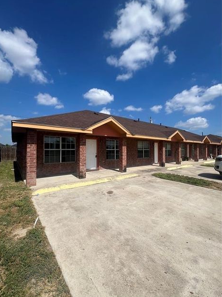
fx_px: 120
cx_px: 103
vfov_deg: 102.1
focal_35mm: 14
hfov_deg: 85.5
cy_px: 148
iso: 32
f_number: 1.8
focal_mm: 1.57
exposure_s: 1/2801
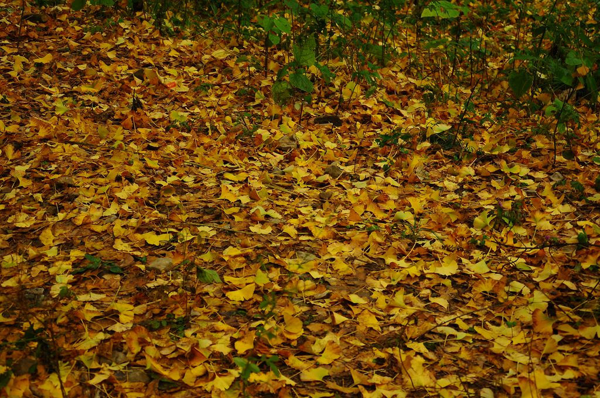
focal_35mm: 78
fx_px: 1298
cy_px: 199
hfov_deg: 26.0
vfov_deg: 17.4
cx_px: 300
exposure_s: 1/25
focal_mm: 52
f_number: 6.3
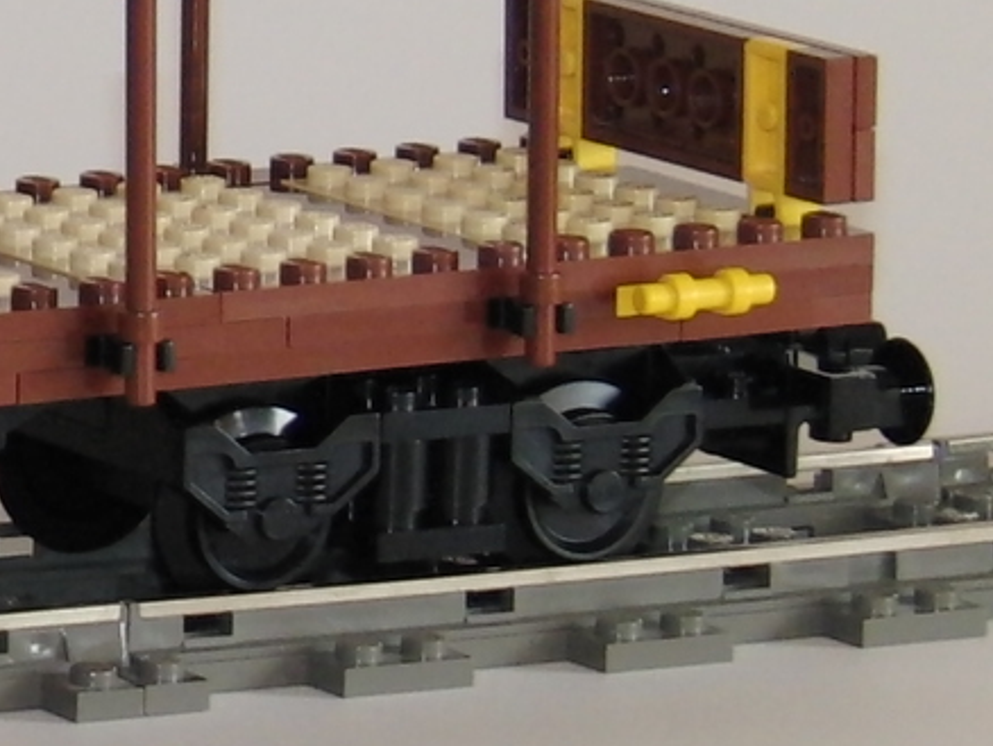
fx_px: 10735
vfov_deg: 4.0
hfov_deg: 5.2
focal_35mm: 374
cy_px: 288
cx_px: -1170
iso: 200
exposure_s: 1/125
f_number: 2.9
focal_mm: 16.3
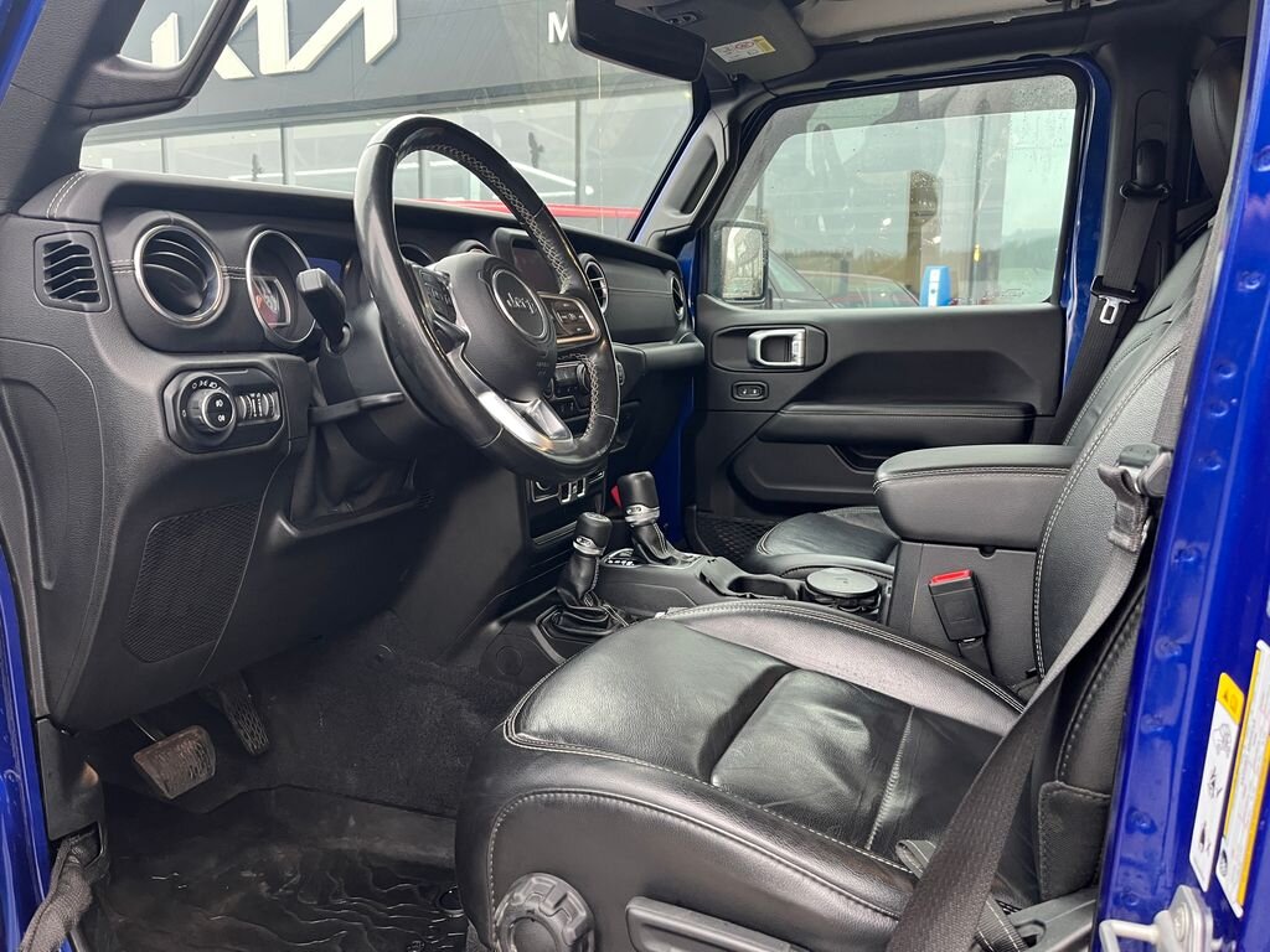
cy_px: 476
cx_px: 635
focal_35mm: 26
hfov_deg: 67.3
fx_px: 954
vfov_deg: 53.1
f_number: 1.6
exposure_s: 1/60
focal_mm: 5.1
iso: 200
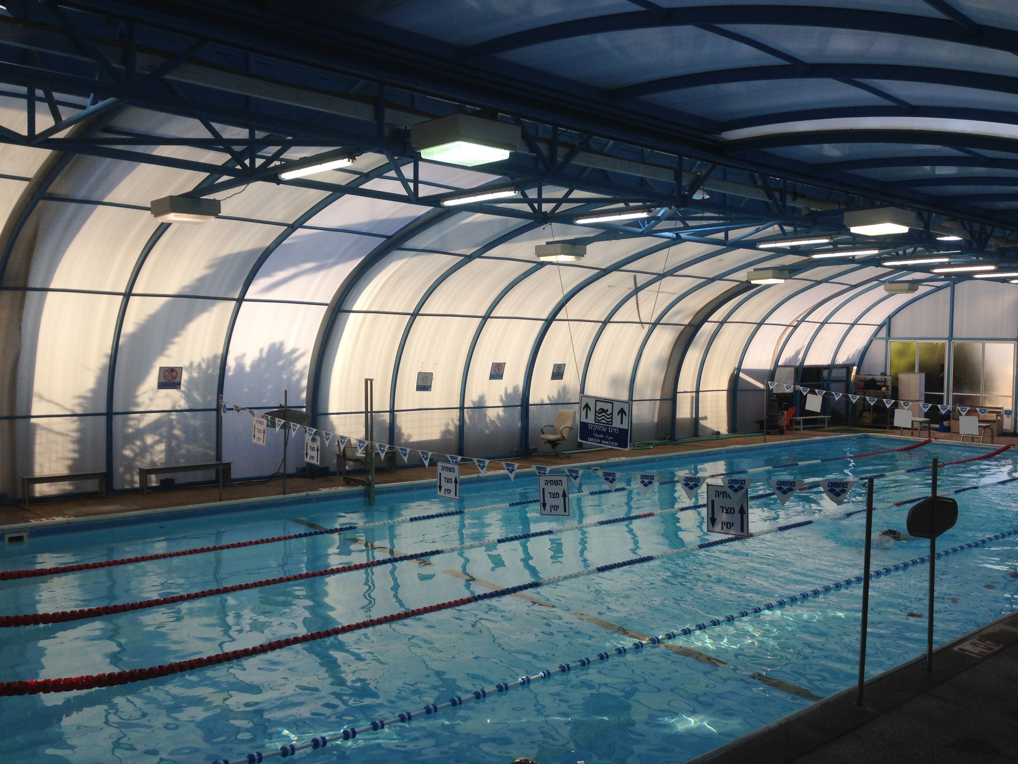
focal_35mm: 33
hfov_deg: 55.4
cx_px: 509
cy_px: 382
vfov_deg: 42.9
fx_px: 970
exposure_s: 1/276
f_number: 2.4
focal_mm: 4.12
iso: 50
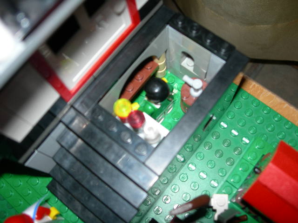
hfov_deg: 49.0
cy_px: 112
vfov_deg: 37.7
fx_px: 327
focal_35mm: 38
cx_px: 149
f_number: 2.8
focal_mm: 7.8
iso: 50
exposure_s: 1/60.1
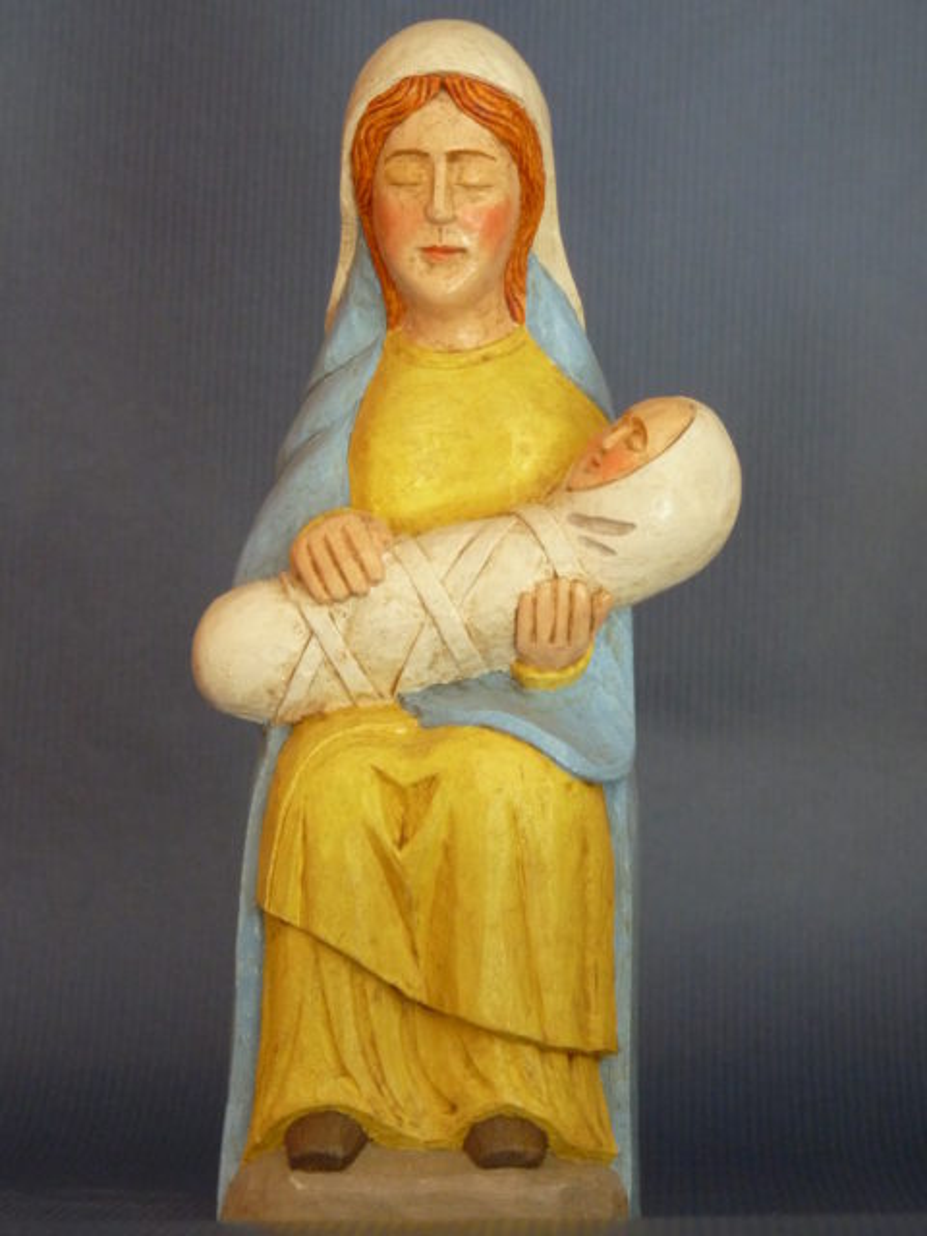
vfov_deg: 16.1
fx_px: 4356
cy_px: 618
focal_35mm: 122
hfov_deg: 12.1
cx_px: 464
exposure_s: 1/40
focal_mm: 21.6
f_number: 3.6
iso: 400
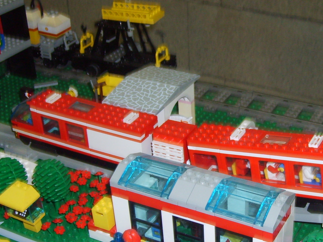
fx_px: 579
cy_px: 159
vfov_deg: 23.6
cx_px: 222
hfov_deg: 30.9
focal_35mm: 62
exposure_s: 1/45
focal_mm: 5.8
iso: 100
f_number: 2.8
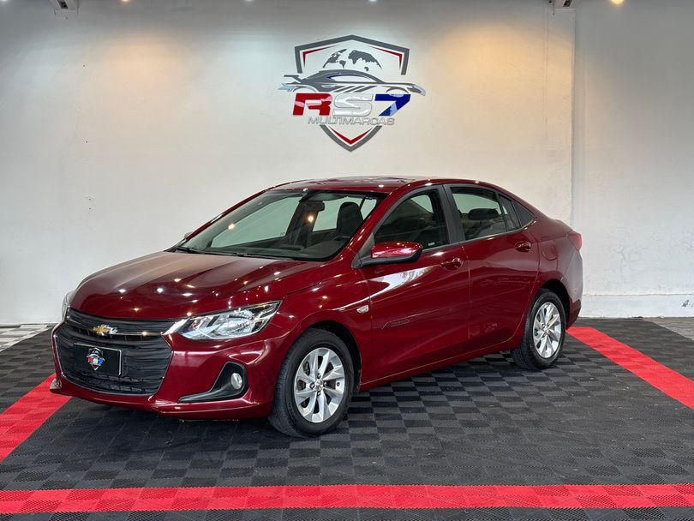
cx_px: 347
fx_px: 1043
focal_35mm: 52
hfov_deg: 36.8
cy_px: 260
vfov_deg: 28.0
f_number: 1.6
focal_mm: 5.96
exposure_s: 1/121
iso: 32
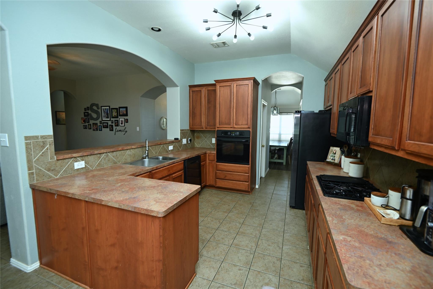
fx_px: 192
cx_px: 216
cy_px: 144
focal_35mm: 16
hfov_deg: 96.7
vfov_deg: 73.7
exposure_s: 1/60
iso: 560
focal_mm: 16
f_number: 4
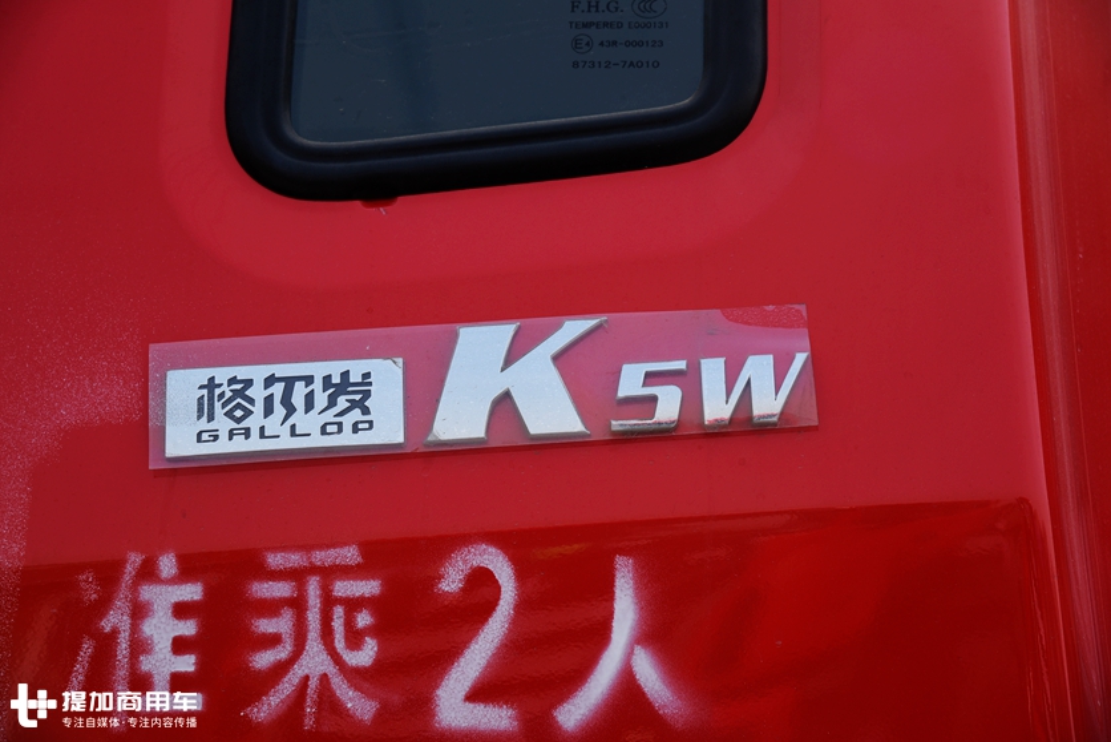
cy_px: 371
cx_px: 556
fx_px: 3025
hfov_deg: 20.8
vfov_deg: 14.0
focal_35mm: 98
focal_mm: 98
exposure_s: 1/250
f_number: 8
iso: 200
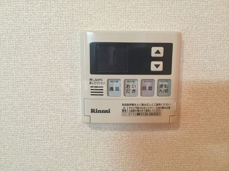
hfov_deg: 61.7
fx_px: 192
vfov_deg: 48.2
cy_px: 86
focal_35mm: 29
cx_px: 114
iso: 80
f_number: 2.2
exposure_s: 1/15
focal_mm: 4.15
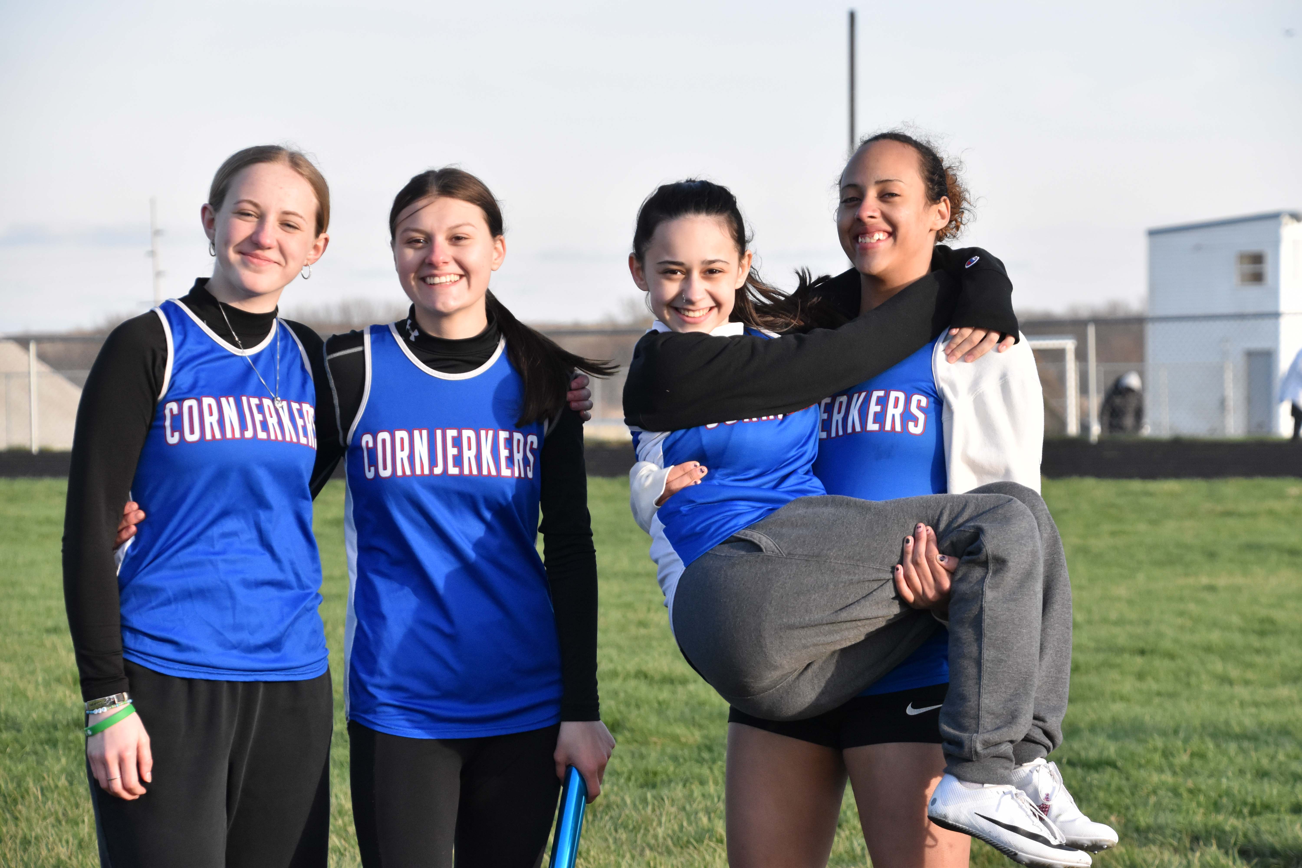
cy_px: 434
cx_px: 651
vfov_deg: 9.6
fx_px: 5153
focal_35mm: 142
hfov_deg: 14.4
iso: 1600
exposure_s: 1/1600
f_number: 7.1
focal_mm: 95
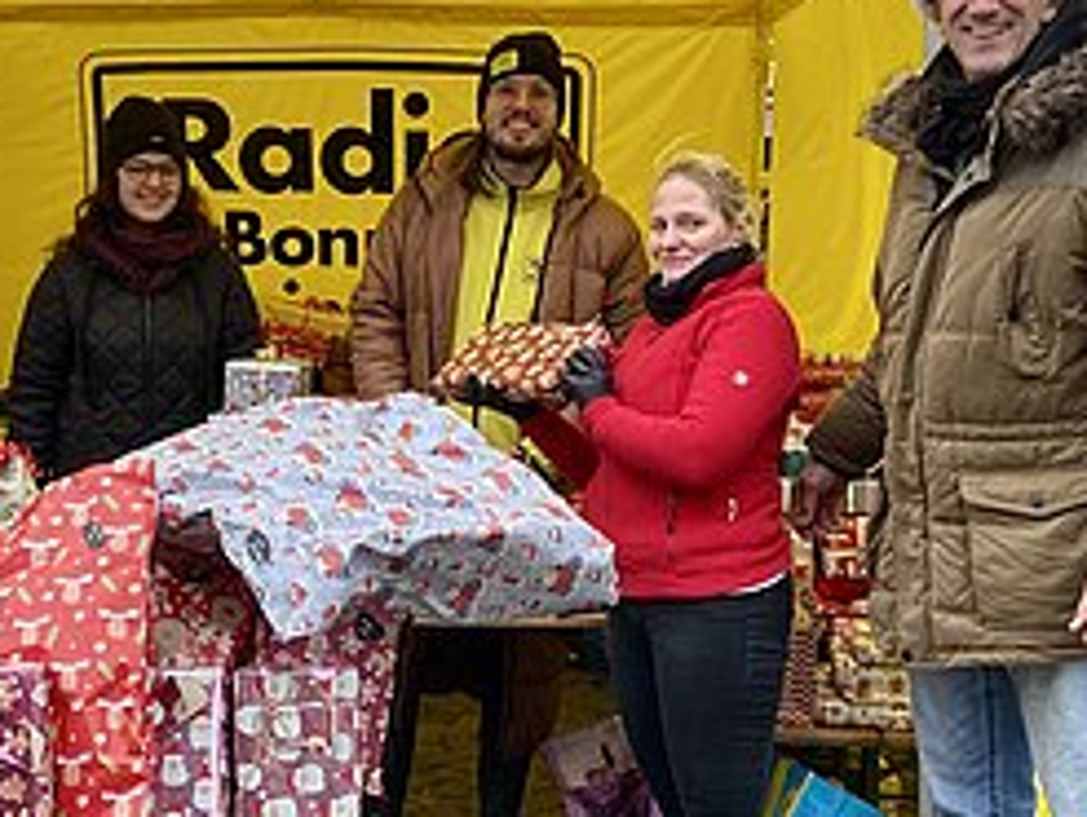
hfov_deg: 31.3
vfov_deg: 24.1
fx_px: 1917
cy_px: 367
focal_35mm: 61
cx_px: 323
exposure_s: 1/121
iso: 80
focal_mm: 4.25
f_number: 1.8
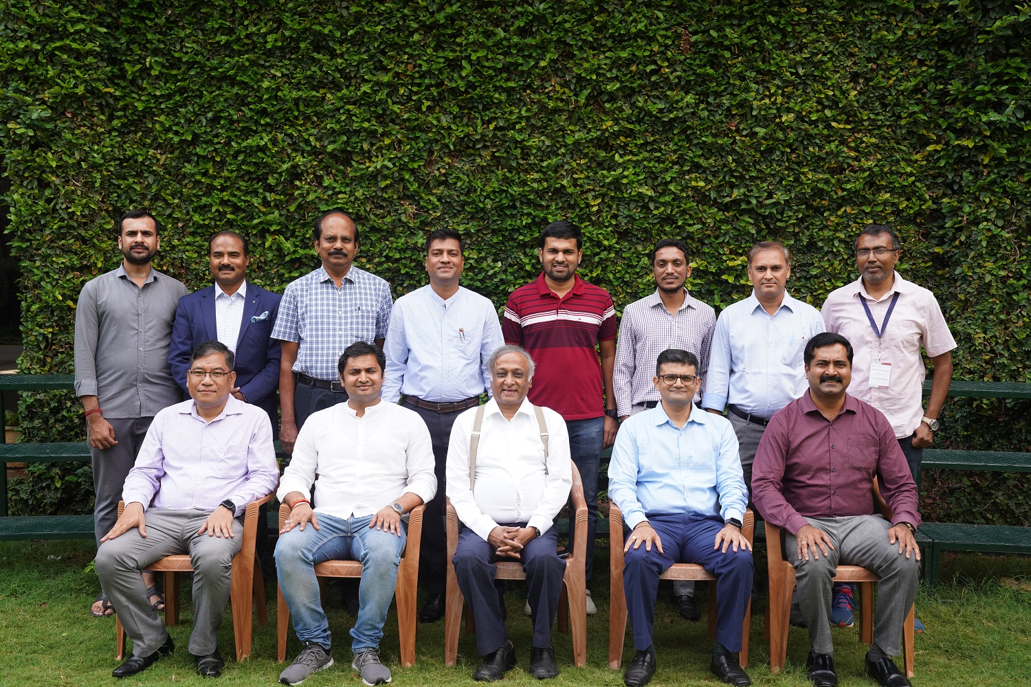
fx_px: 1231
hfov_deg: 45.4
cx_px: 516
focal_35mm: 43
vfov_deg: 31.2
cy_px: 344
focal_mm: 43
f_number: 5.6
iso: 250
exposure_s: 1/200
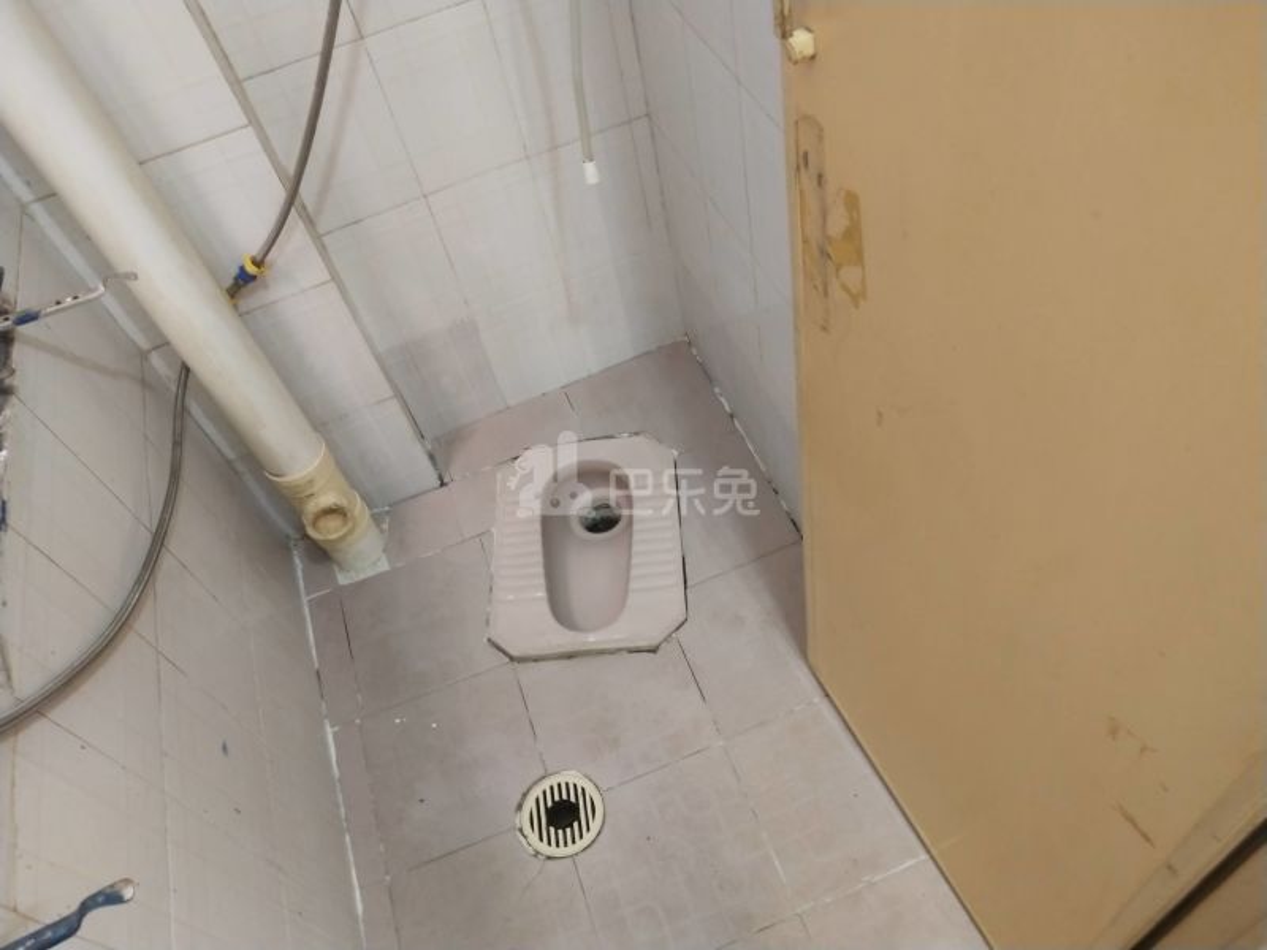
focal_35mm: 30
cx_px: 634
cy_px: 475
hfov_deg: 60.0
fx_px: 1098
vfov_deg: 46.8
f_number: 1.8
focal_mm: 3.95
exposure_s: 1/33.3
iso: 385
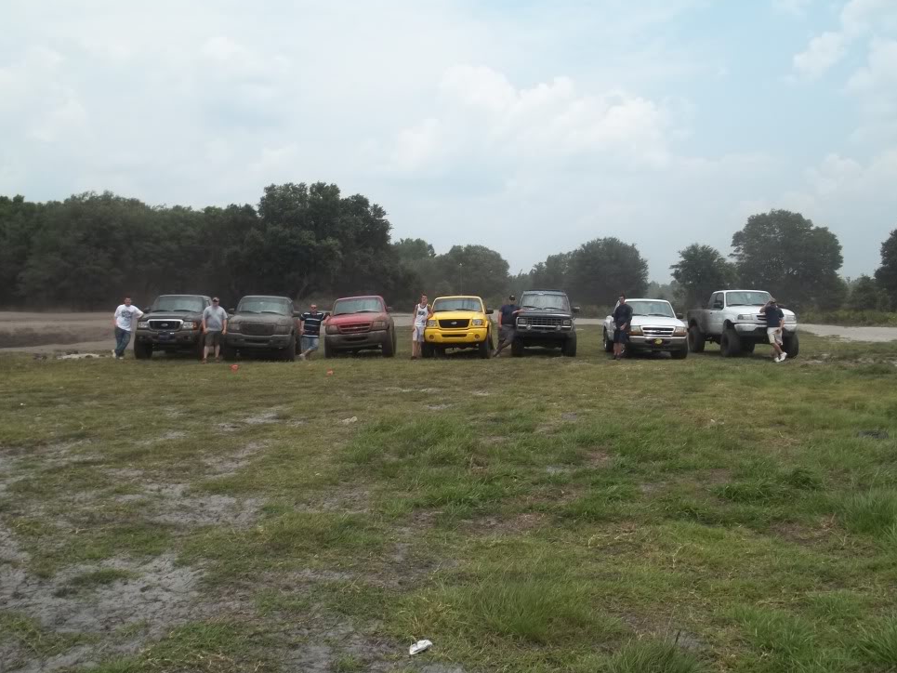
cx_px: 428
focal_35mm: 35
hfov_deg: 52.6
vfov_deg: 40.7
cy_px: 320
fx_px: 907
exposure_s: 1/200
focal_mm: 5.9
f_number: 8
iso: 64
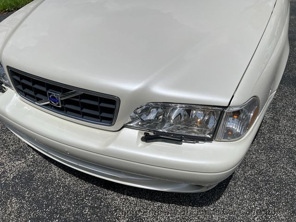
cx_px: 148
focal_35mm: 26
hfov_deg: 67.3
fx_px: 222
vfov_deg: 53.1
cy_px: 111
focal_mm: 5.7
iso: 40
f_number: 1.5
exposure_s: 1/16393
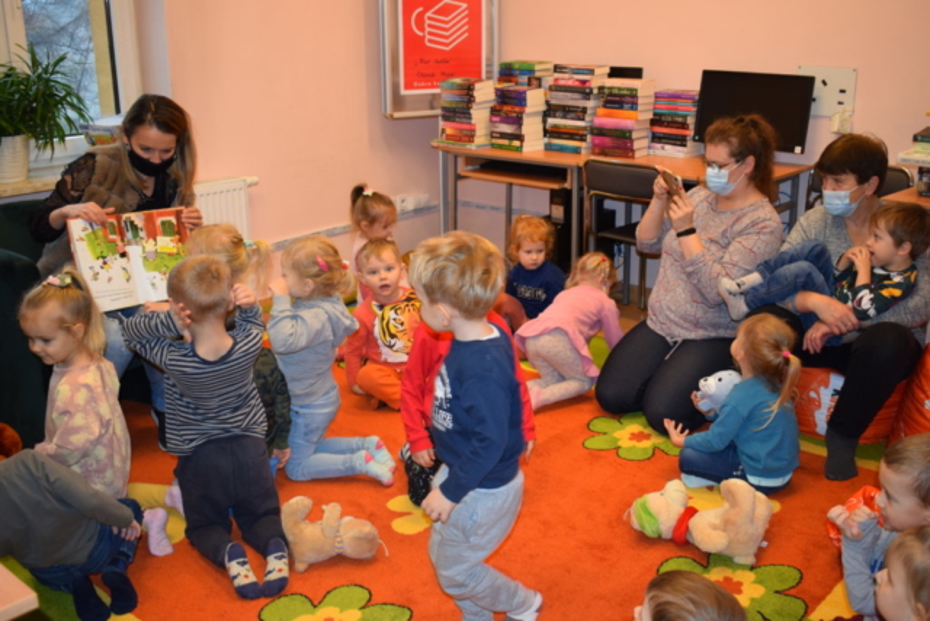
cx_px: 465
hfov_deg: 53.1
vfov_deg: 36.9
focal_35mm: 36
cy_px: 310
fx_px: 930
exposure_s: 1/80
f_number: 4.5
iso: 800
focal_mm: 24
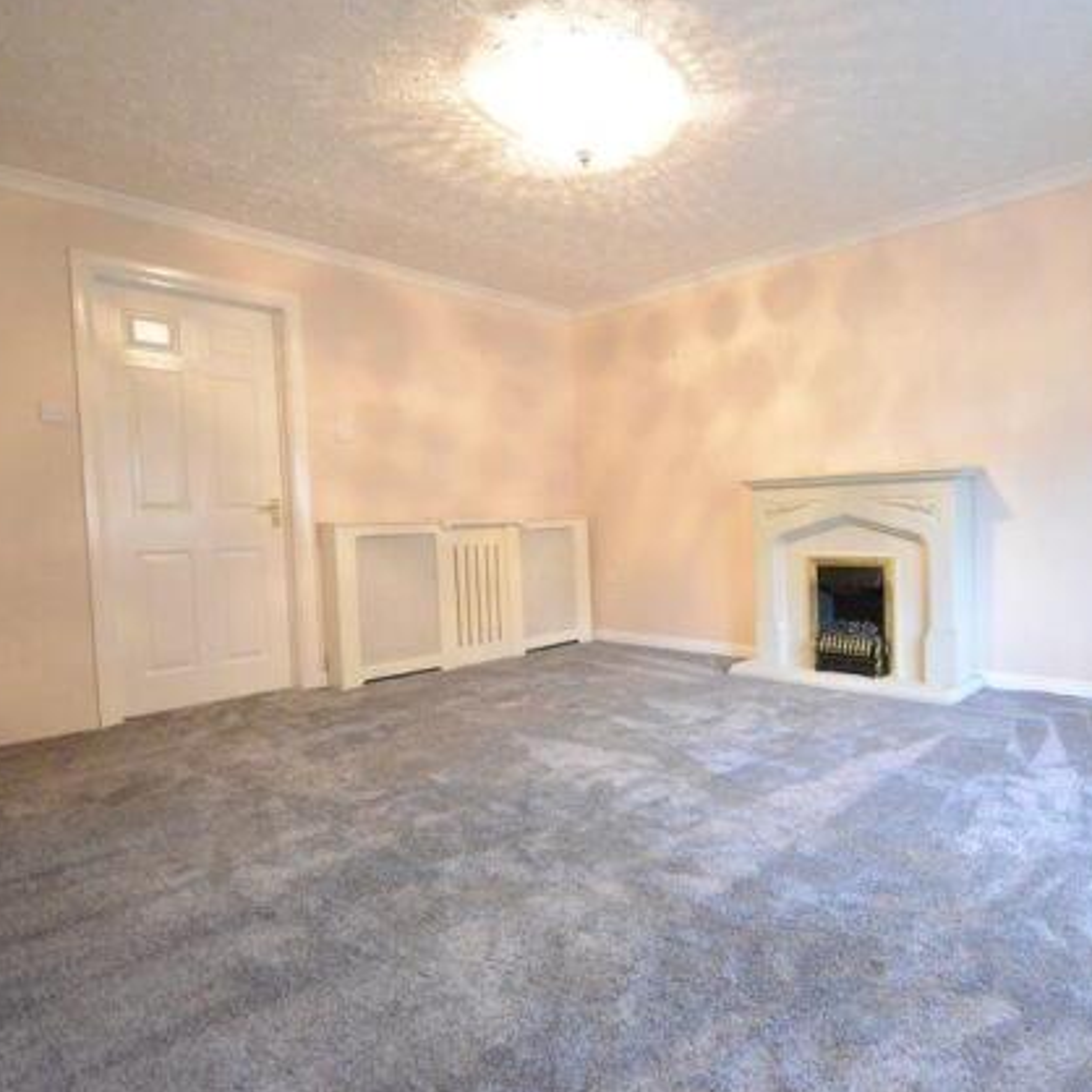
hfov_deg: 72.5
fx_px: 714
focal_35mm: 20
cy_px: 545
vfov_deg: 74.8
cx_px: 731
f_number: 4
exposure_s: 1/100
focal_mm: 10
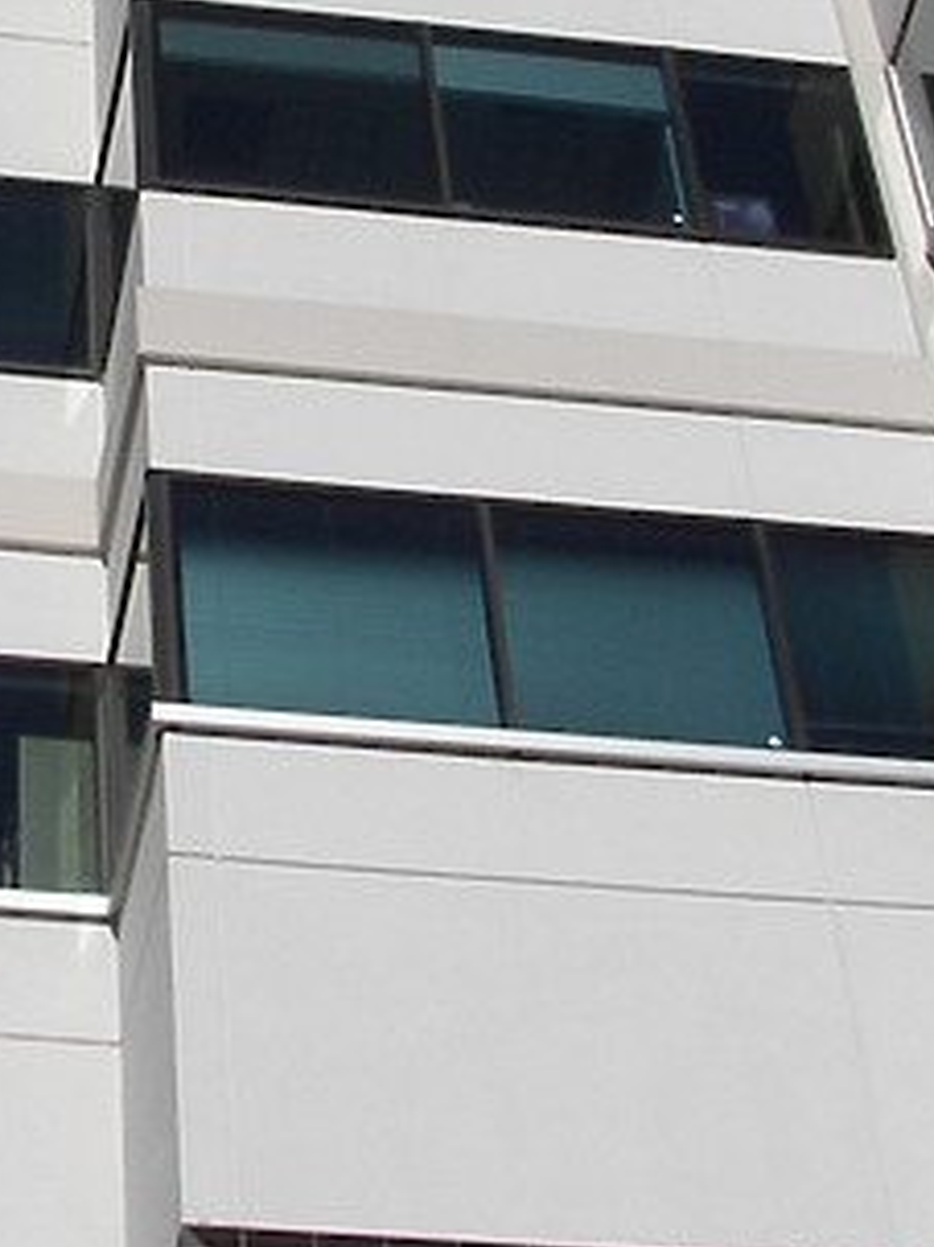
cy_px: 251
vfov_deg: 18.2
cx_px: 72
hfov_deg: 13.7
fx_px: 3852
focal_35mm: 107
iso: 50
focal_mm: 6
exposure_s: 1/640
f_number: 5.6
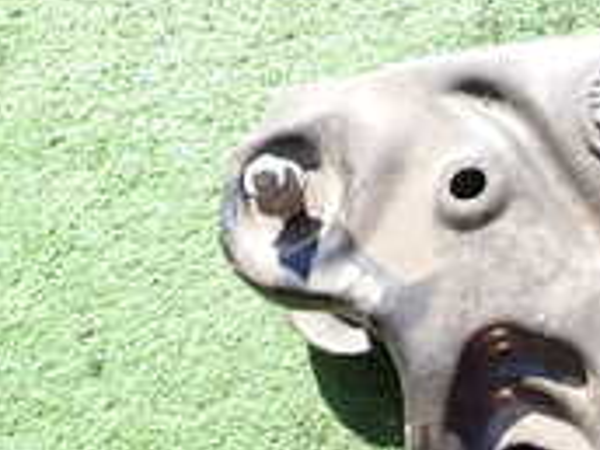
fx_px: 1508
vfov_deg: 15.8
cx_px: 809
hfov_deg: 20.3
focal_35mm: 87
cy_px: 652
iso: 100
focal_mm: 4.5
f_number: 2.8
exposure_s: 1/250
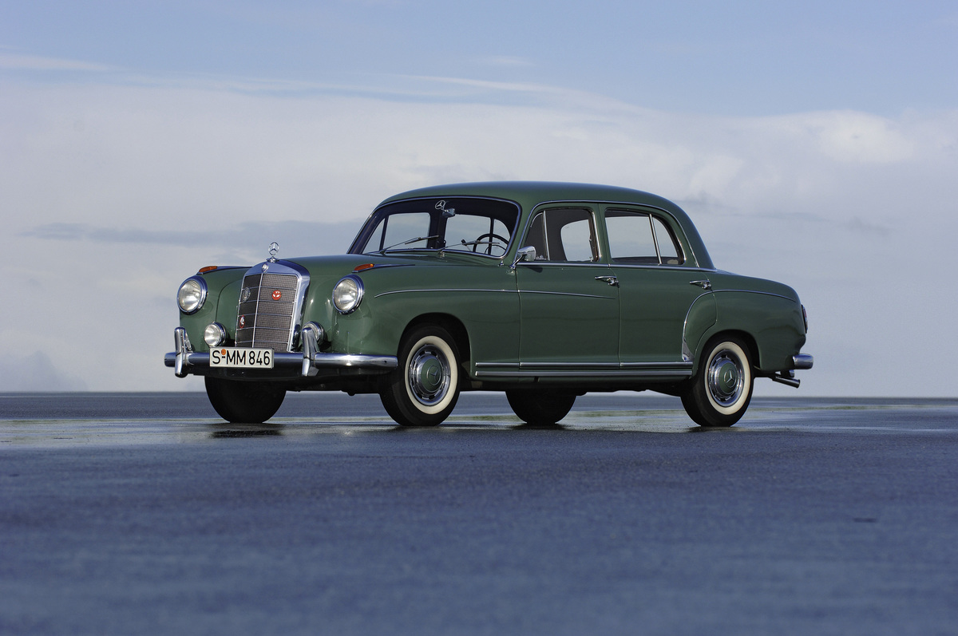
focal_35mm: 180
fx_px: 4784
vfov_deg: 7.6
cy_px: 318
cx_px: 479
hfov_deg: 11.4
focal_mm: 120
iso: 100
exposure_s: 1/500
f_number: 5.6
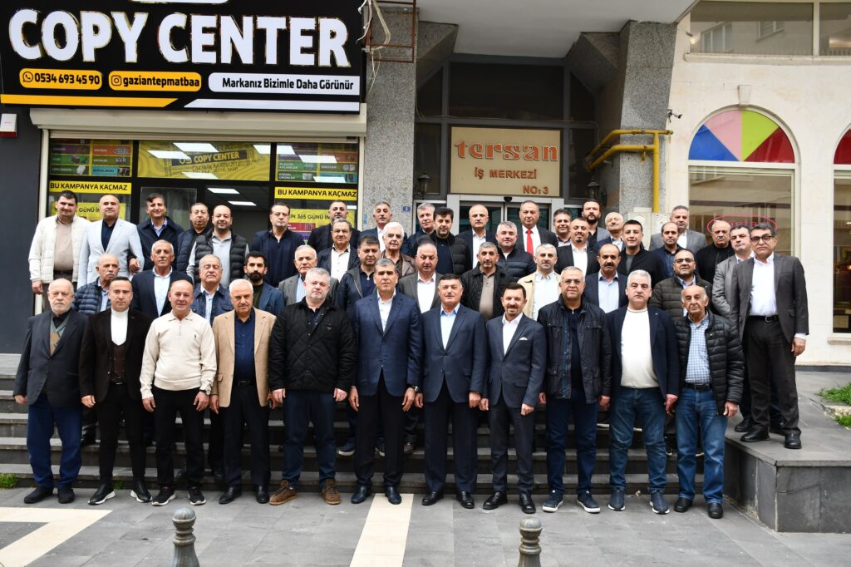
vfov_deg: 43.6
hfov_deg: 61.9
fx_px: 709
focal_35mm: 30
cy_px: 284
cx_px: 426
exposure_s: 1/250
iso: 400
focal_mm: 20
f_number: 4.5
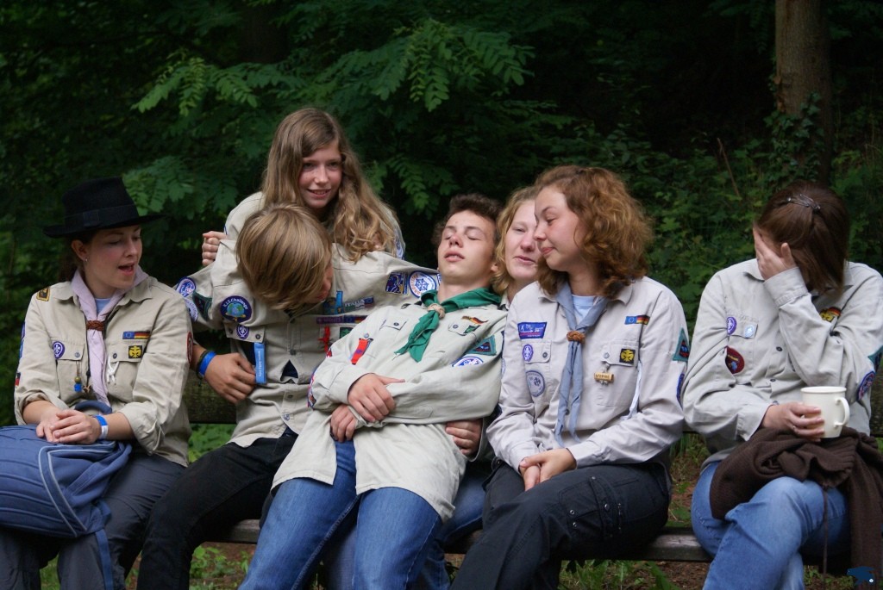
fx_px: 2578
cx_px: 442
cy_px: 295
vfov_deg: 13.1
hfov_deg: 19.4
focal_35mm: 105
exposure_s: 1/250
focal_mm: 70
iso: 640
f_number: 5.6
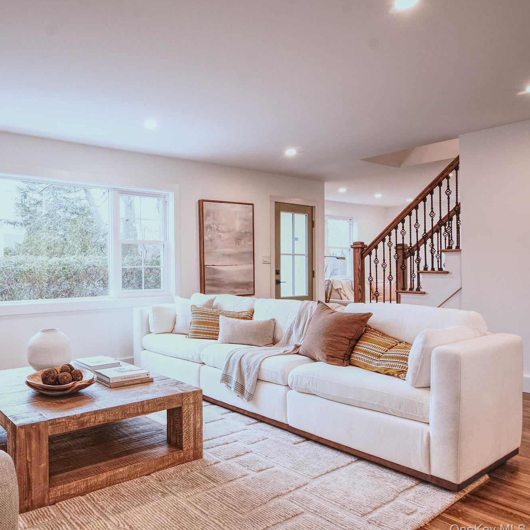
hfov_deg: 57.8
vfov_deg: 61.6
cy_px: 265
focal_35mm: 26
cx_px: 121
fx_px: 444
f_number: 9
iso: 320
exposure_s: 1/10
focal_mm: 13
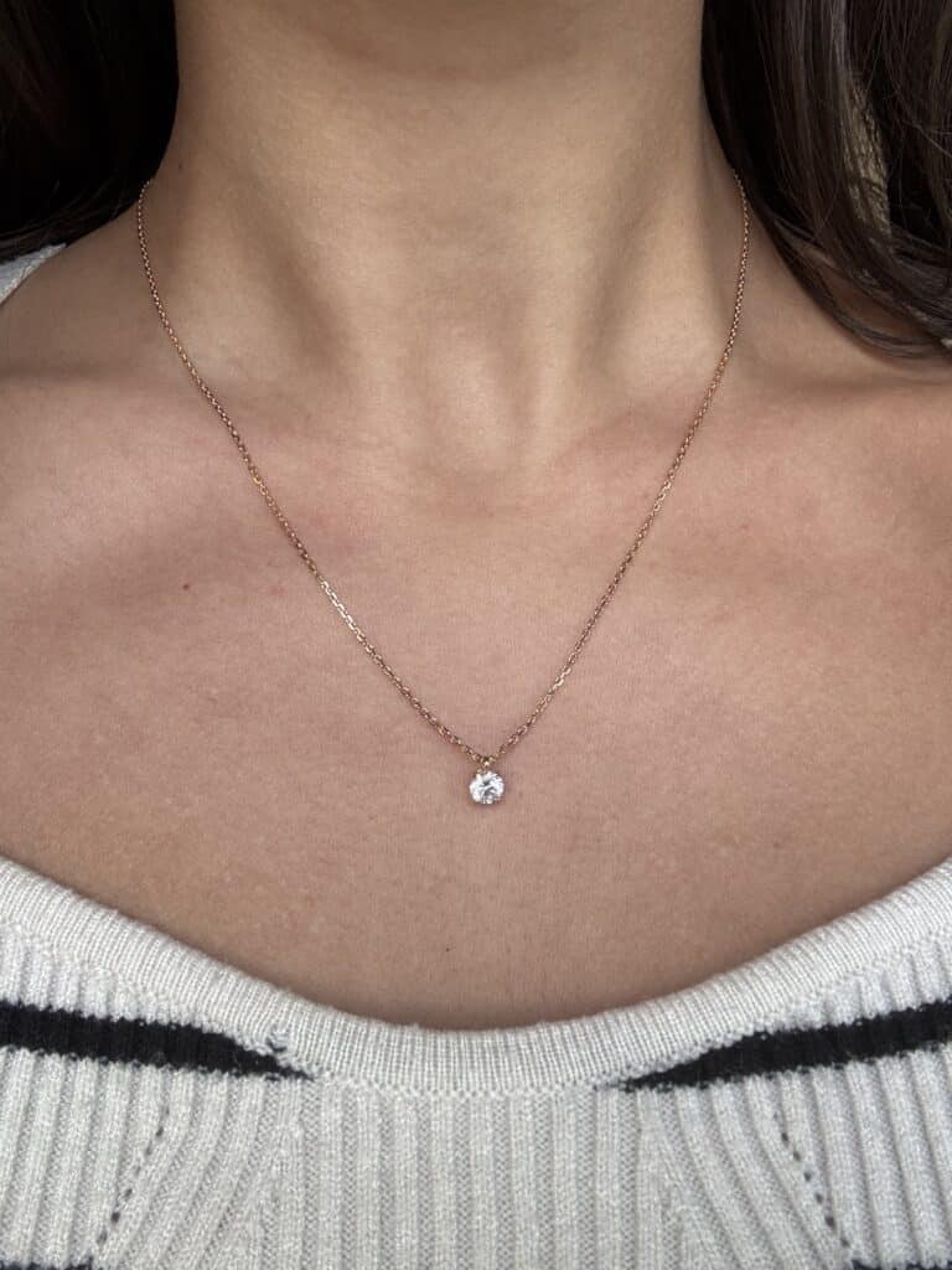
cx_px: 476
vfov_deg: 60.0
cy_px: 635
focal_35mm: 30
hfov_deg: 46.8
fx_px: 1100
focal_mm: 2.69
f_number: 1.9
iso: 100
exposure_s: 1/60
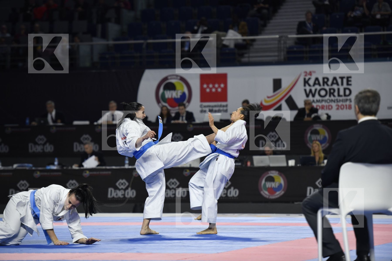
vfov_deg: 9.1
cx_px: 196
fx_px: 1633
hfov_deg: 13.7
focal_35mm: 150
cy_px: 130
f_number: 2.8
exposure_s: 1/800
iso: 800
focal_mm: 150
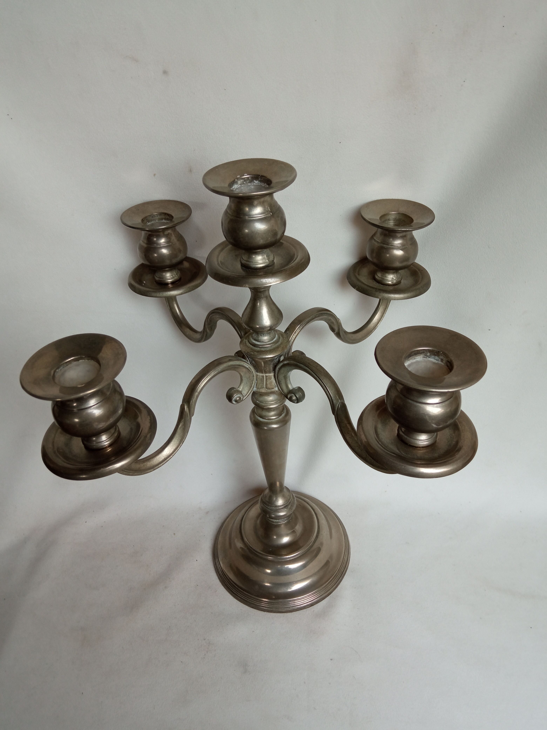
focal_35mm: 27
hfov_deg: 51.4
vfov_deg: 65.3
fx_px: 569
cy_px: 365
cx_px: 274
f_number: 2.2
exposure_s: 1/100
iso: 213
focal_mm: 3.79
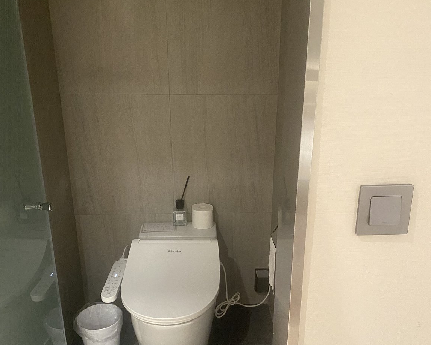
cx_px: 216
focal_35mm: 34
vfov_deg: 43.2
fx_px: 434
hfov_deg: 52.8
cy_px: 200
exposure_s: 1/40
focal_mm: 4.25
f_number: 1.8
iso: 640
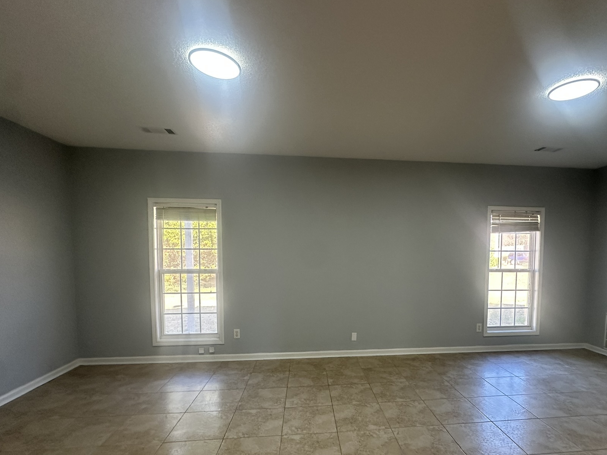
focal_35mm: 18
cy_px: 272
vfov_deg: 70.9
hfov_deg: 87.3
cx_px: 340
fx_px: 316
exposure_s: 1/120
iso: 160
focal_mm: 2.22
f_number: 2.2
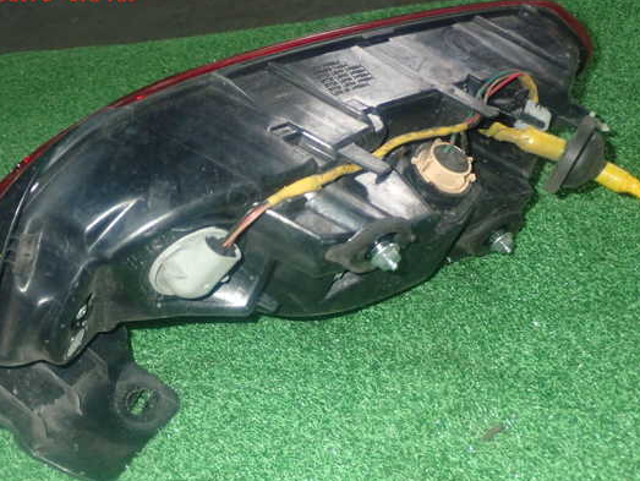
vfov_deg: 30.9
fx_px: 870
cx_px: 279
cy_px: 253
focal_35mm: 47
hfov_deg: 40.3
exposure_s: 1/40
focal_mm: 7.31
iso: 800
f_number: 8
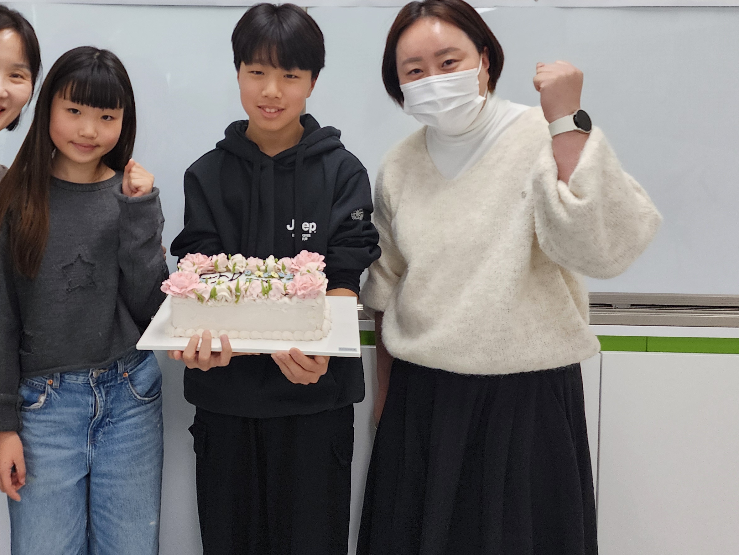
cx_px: 267
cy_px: 142
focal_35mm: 39
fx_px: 833
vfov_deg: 36.0
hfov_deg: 47.3
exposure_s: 1/180
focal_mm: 6.4
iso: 160
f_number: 1.8
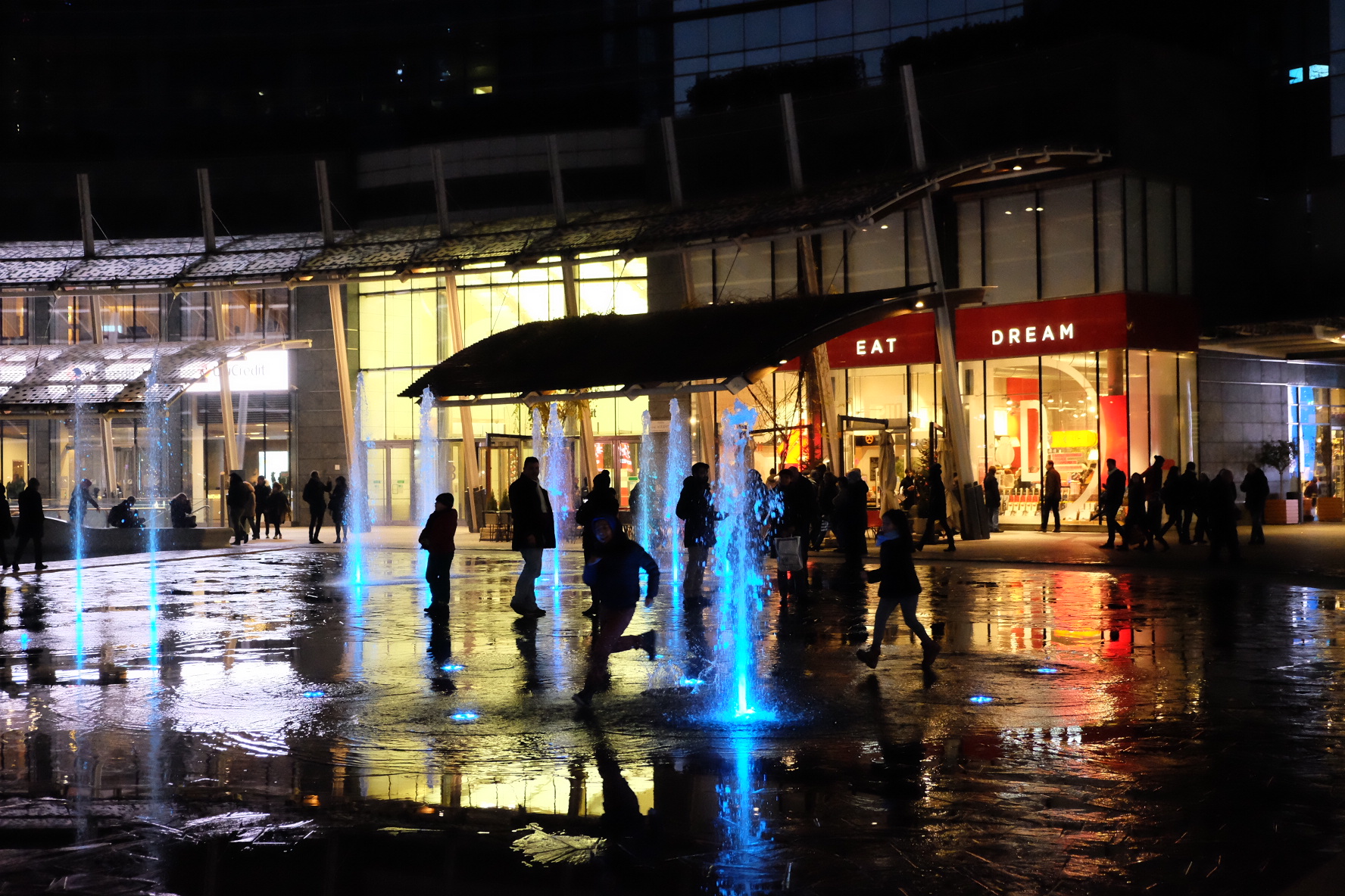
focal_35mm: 43
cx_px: 672
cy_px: 448
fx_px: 1606
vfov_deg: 31.2
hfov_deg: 45.4
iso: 6400
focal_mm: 28.9
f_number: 3.2
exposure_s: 1/160
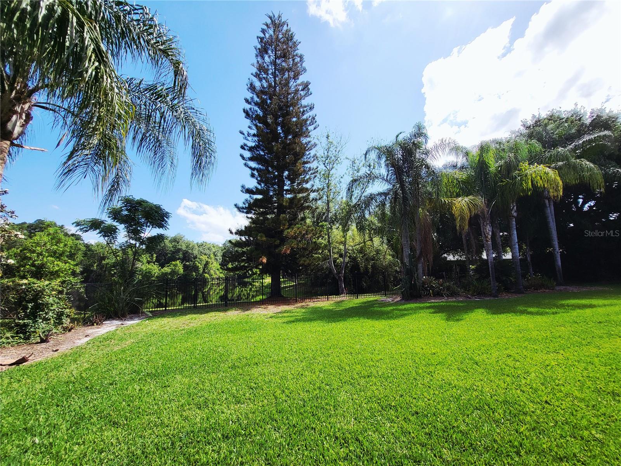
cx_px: 310
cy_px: 233
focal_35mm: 13
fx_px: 233
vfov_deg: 89.9
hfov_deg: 106.2
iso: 32
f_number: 2.2
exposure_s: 1/978
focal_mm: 1.74
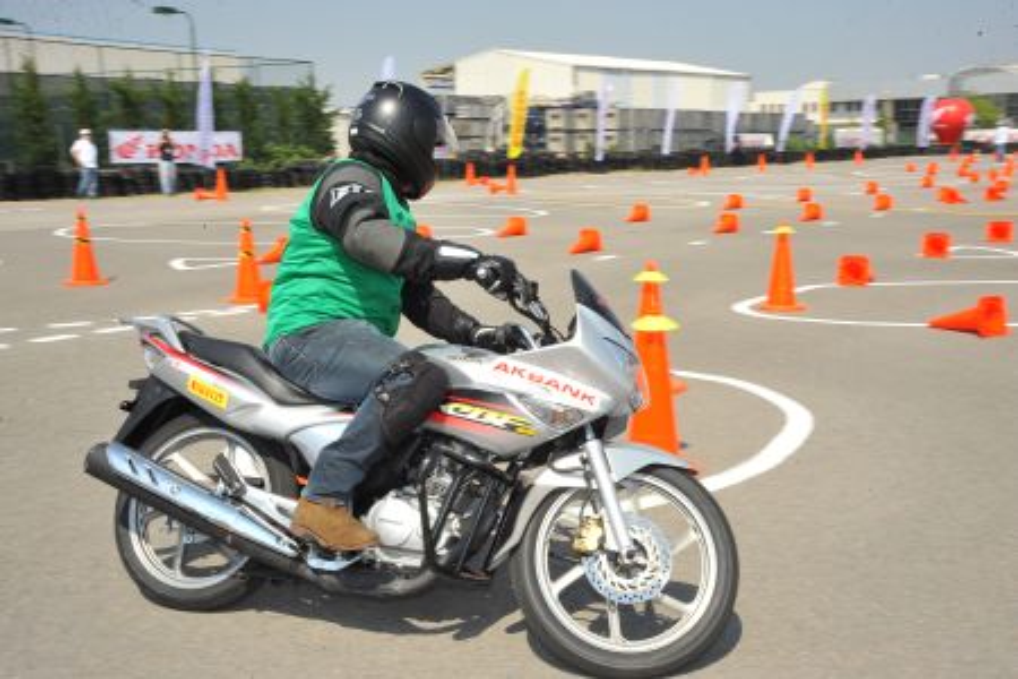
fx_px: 1188
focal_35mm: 42
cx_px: 509
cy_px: 340
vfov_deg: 31.9
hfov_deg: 46.4
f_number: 22
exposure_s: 1/160
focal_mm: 42
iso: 640
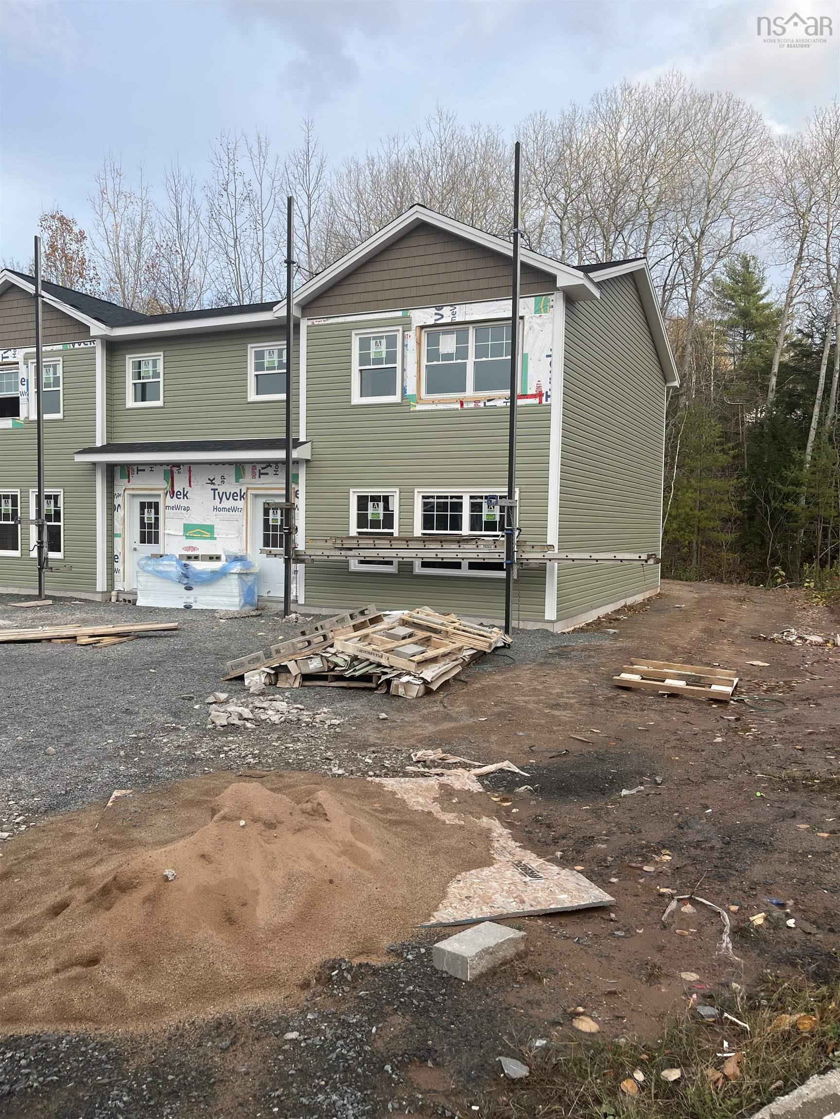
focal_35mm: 26
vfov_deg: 67.3
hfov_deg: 53.1
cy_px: 560
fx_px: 841
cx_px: 420
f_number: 1.6
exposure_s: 1/821
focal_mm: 5.1
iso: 50
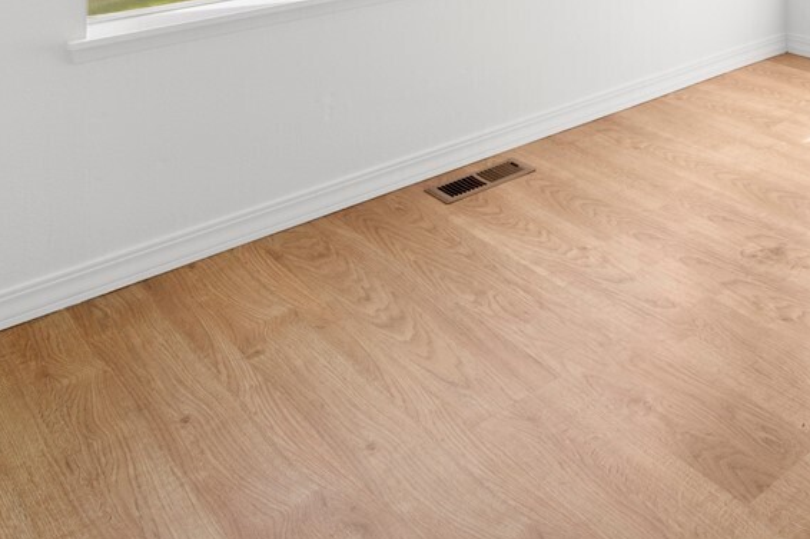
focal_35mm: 42
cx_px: 846
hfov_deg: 39.7
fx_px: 945
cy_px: -247
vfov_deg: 25.1
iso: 200
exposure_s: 1/50
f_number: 8
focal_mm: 14
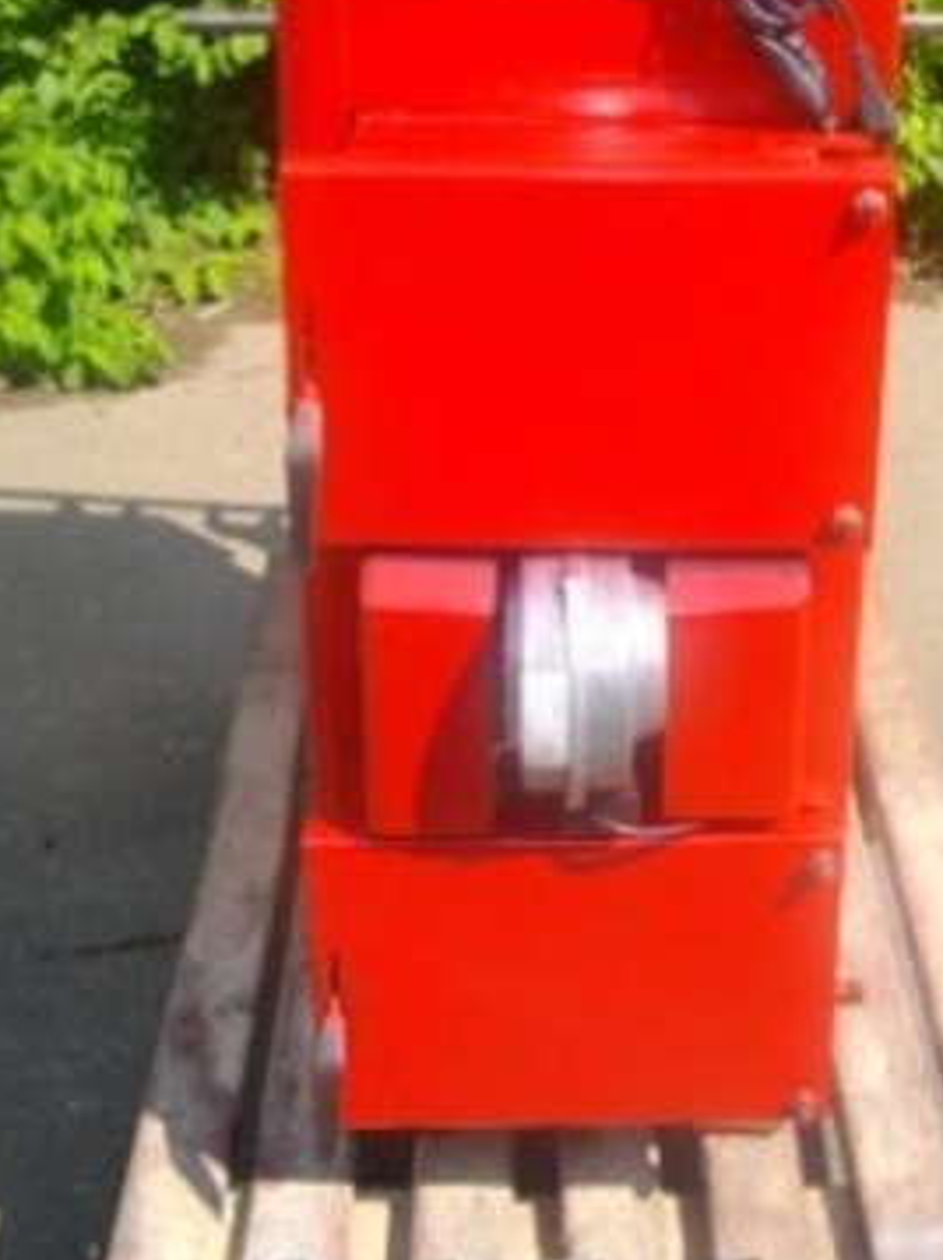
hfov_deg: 27.8
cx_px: 640
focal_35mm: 52
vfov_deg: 36.1
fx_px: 1891
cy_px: 327
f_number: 8.8
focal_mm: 5.7
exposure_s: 1/80
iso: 100
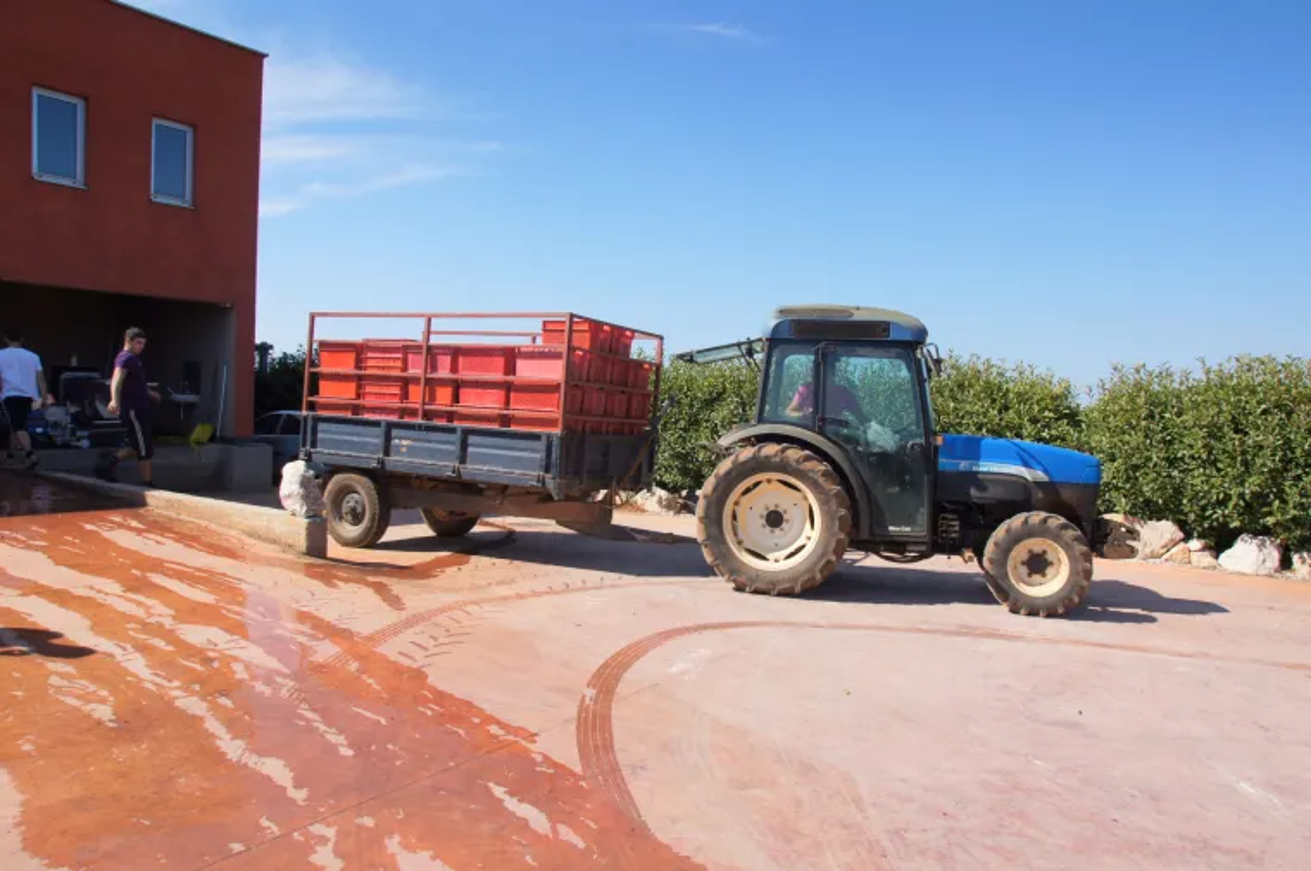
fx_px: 873
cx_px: 656
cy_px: 436
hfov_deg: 73.8
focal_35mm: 24
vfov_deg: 53.0
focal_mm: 16
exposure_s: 1/160
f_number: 10
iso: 100
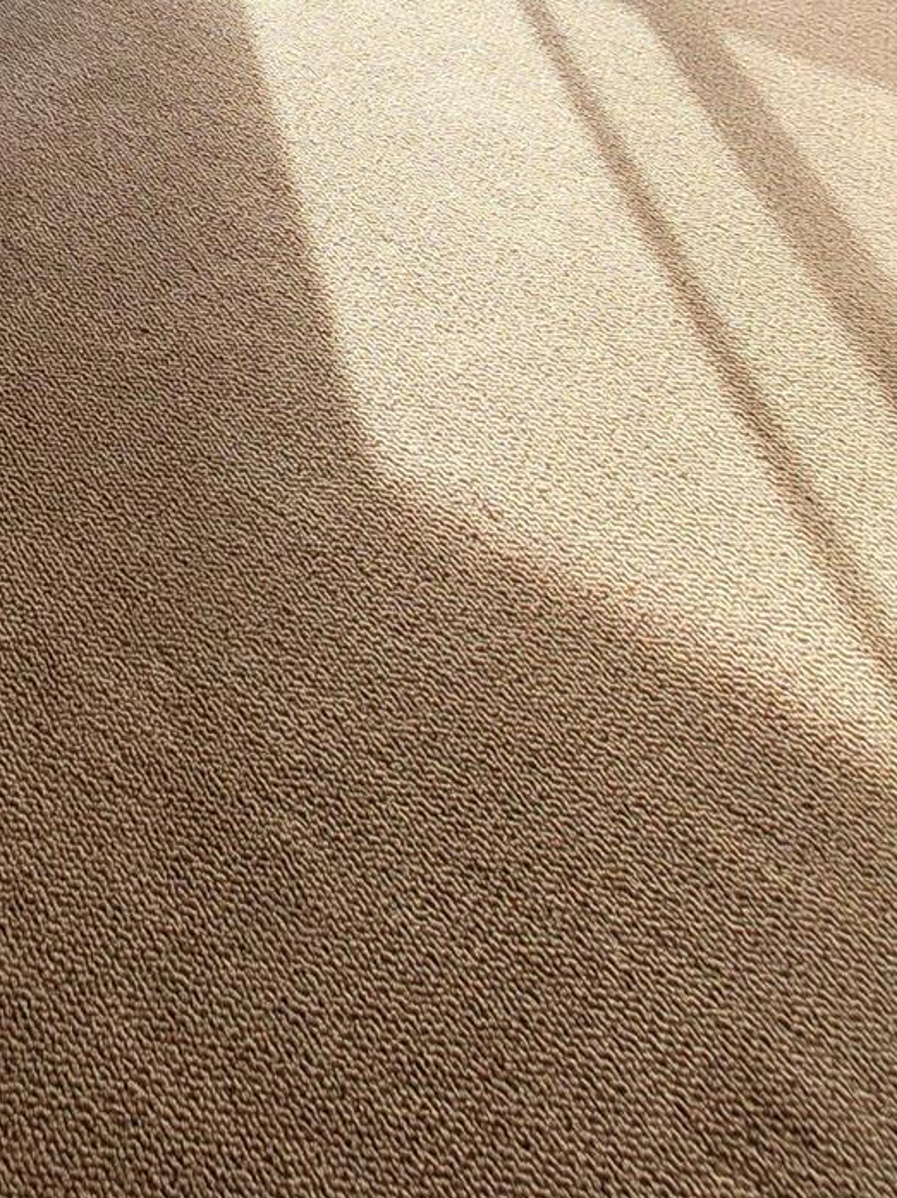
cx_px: -392
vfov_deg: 28.3
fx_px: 1487
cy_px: -607
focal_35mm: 43
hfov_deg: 26.2
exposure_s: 1/215
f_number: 2.2
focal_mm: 2.2
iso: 64
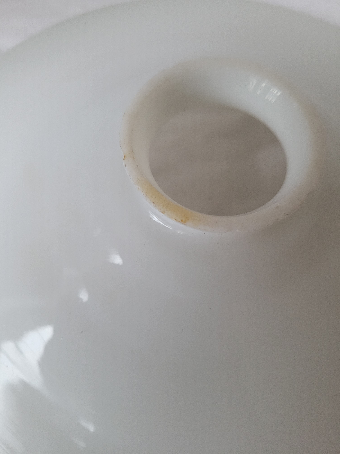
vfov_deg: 67.3
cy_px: 227
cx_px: 170
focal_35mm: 26
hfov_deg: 53.1
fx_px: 340
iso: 400
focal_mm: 5.4
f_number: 1.8
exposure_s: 1/50
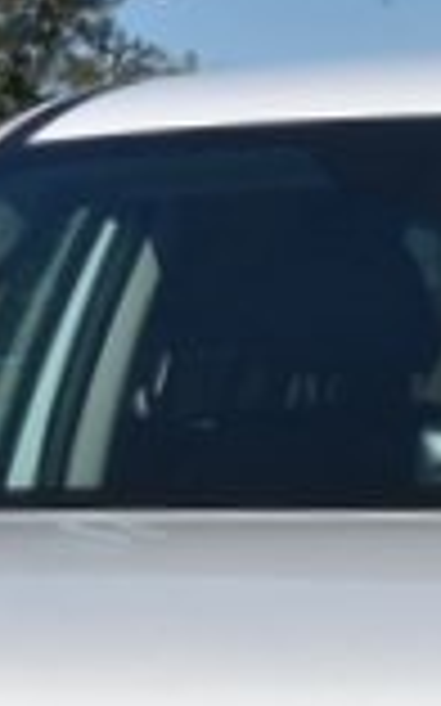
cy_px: 938
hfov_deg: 4.4
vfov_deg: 6.9
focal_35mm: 300
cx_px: 454
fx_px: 5774
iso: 200
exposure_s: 1/640
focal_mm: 48
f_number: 13
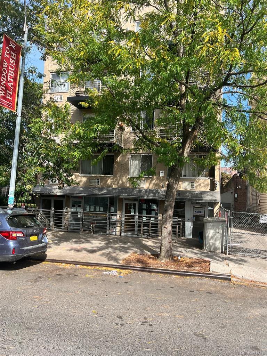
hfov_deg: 53.1
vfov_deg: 67.3
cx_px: 134
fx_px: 267
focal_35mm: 26
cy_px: 178
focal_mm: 5.7
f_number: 1.5
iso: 50
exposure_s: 1/1361
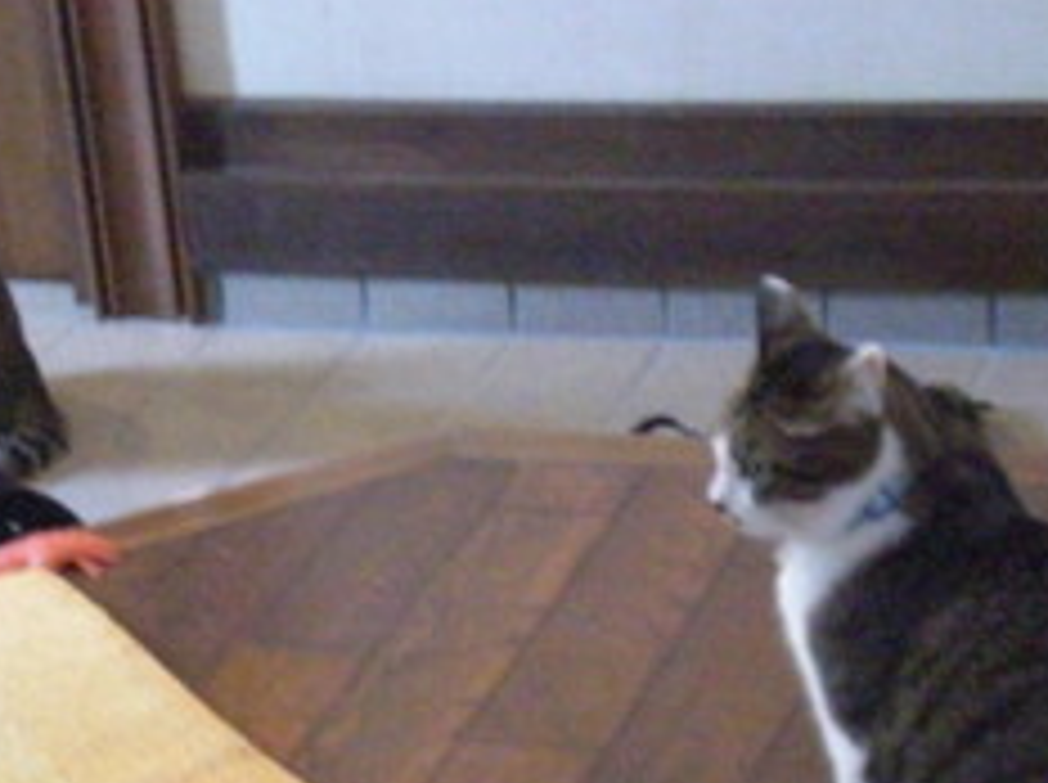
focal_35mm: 129
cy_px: 522
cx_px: 396
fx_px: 3899
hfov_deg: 15.3
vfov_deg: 11.4
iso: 1600
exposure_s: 1/8
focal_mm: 12.47
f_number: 4.5
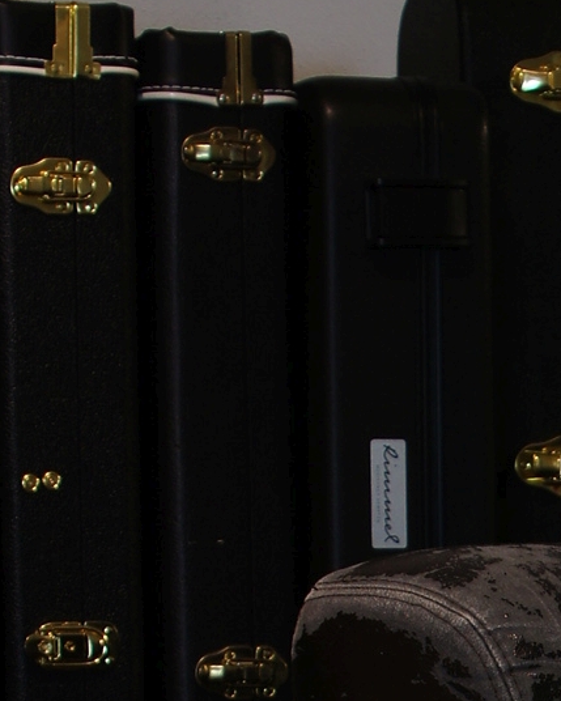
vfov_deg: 10.4
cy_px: 1063
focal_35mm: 180
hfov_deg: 8.4
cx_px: 842
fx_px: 3735
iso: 100
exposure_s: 1/8
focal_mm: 30
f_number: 7.1
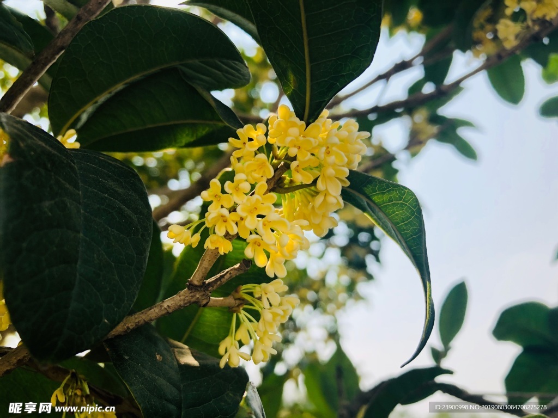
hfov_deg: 63.4
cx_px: 279
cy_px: 209
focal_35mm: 28
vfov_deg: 49.7
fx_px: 451
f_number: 1.8
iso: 20
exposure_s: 1/906
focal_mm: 3.99
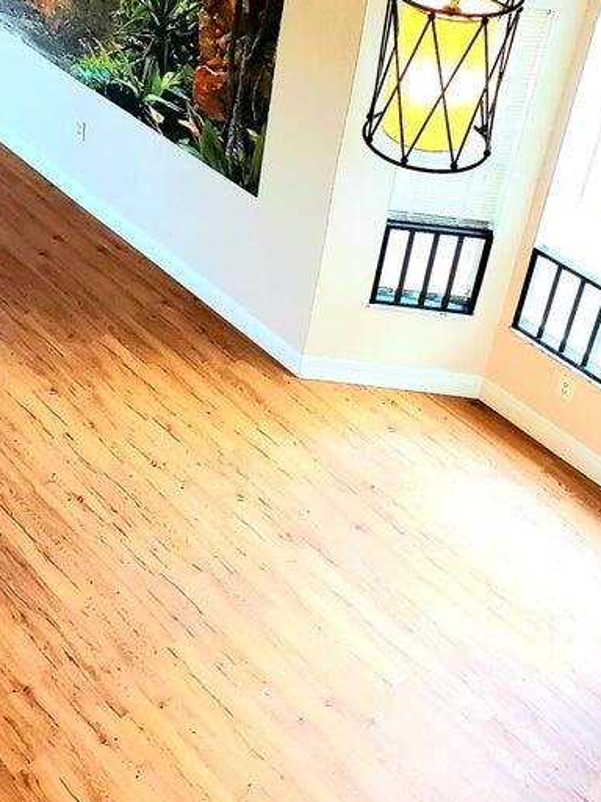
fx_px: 1204
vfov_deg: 35.5
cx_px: 59
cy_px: 146
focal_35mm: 52
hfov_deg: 27.0
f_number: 2.4
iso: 320
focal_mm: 4.3
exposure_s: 1/60
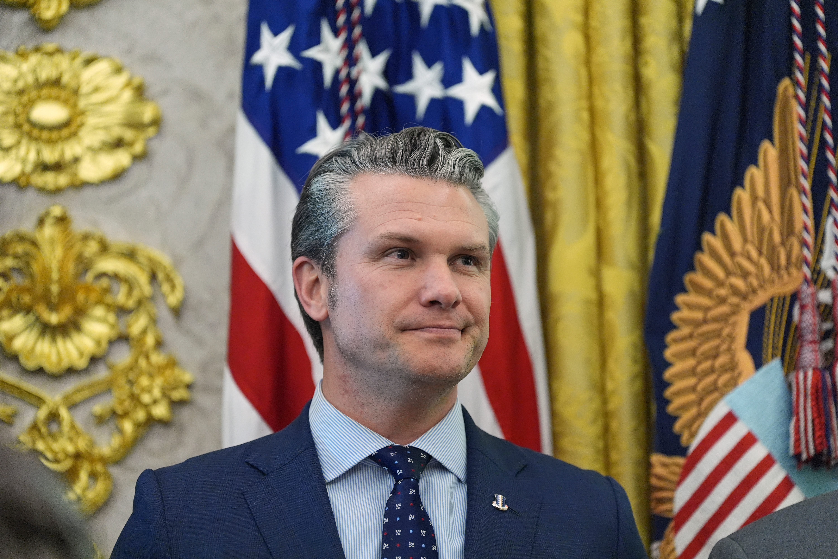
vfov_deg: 6.9
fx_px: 4655
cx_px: 419
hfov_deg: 10.3
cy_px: 280
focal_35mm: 200
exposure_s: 1/400
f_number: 2.8
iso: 4000
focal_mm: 200
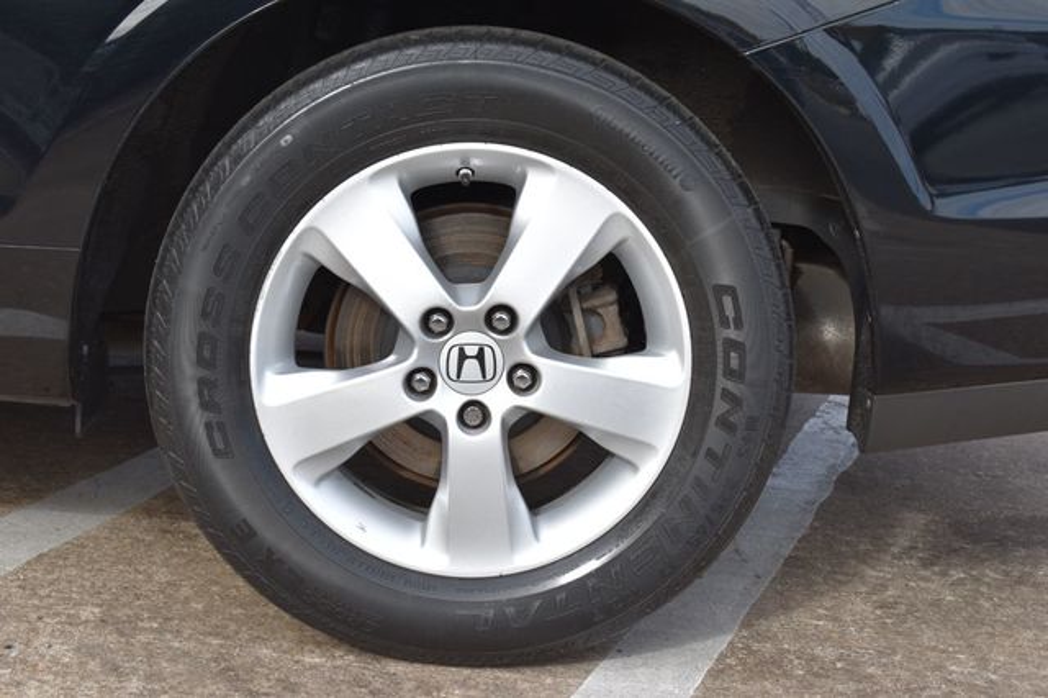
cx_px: 524
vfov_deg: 21.5
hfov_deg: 31.9
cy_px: 349
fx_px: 1833
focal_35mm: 63
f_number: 7.1
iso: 200
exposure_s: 1/320
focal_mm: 42
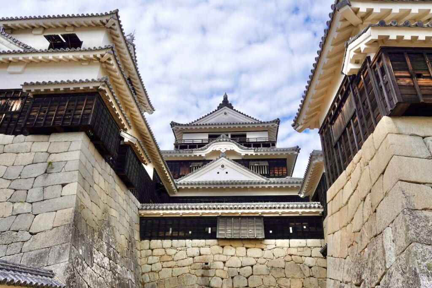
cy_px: 144
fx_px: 324
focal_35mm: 27
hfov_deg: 67.4
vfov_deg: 47.9
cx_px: 216
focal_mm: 18
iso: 100
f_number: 8
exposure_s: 1/200
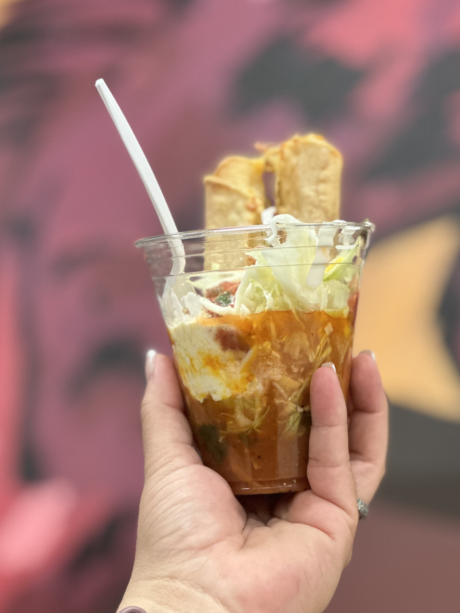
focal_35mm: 93
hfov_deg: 15.9
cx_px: 245
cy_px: 343
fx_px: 1648
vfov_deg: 21.1
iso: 320
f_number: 2.8
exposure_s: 1/40
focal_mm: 9
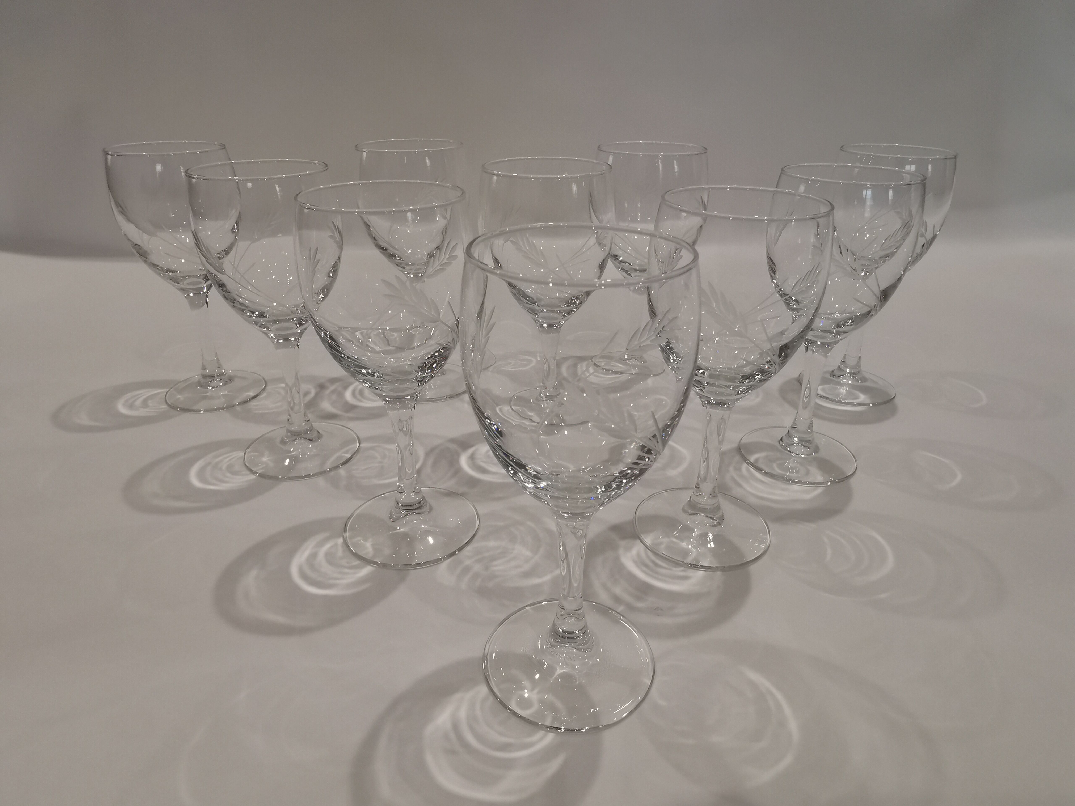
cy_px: 403
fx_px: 683
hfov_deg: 76.4
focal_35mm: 22
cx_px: 538
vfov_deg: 61.1
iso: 200
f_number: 2.2
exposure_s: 1/100
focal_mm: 2.35
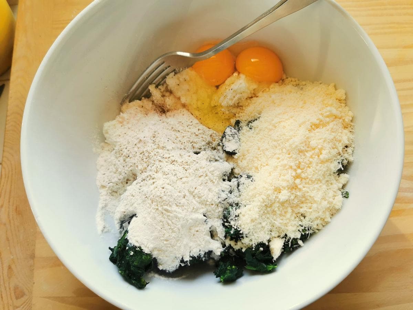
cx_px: 206
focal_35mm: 27
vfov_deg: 51.4
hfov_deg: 65.3
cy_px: 155
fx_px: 322
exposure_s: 1/100
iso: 50
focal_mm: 5.56
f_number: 1.6
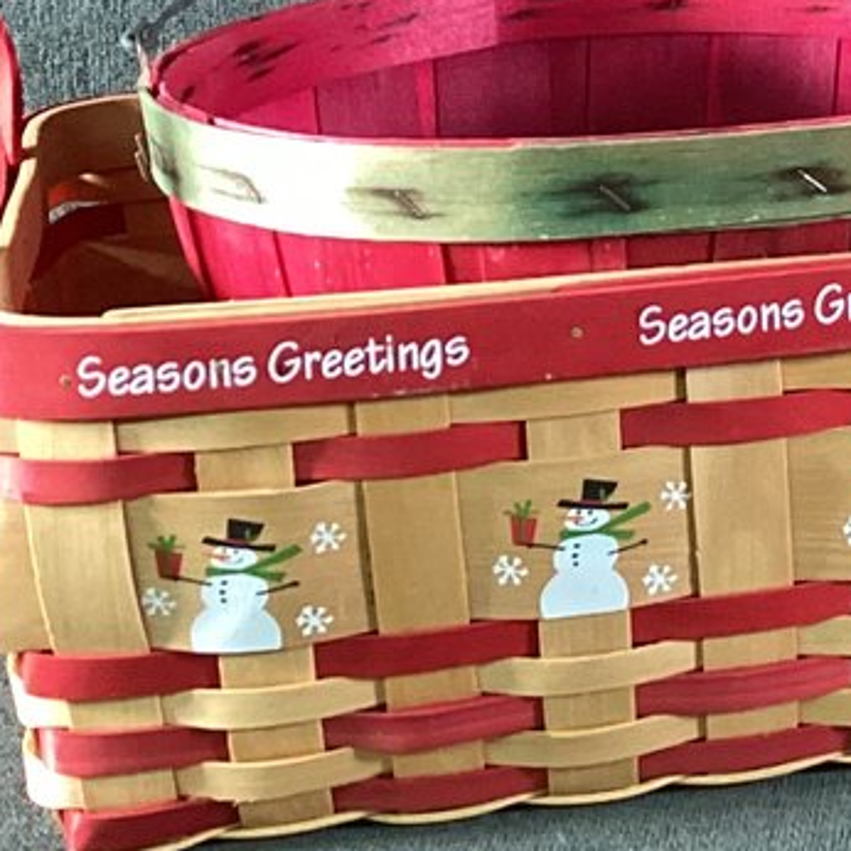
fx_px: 3338
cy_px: -230
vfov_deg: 14.0
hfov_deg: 13.7
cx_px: 1251
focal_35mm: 120
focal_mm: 3.3
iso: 200
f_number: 2.4
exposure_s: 1/60
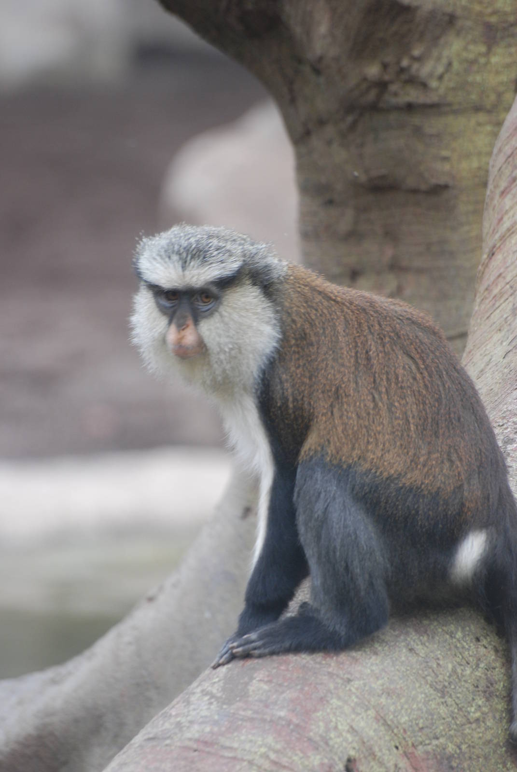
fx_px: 9666
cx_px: 258
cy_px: 386
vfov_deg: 4.6
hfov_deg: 3.1
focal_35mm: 450
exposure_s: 1/100
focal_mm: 300
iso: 400
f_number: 5.6
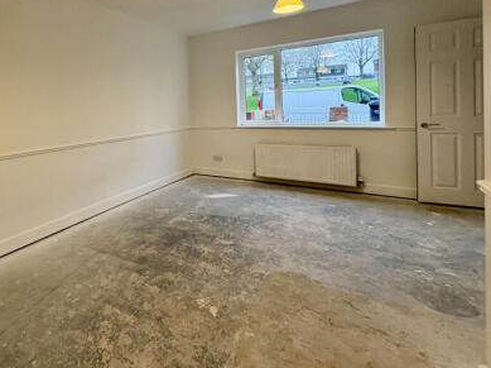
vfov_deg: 61.6
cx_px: 124
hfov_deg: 73.6
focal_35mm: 21
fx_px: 298
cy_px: 118
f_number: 2.2
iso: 320
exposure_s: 1/100
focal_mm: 2.22
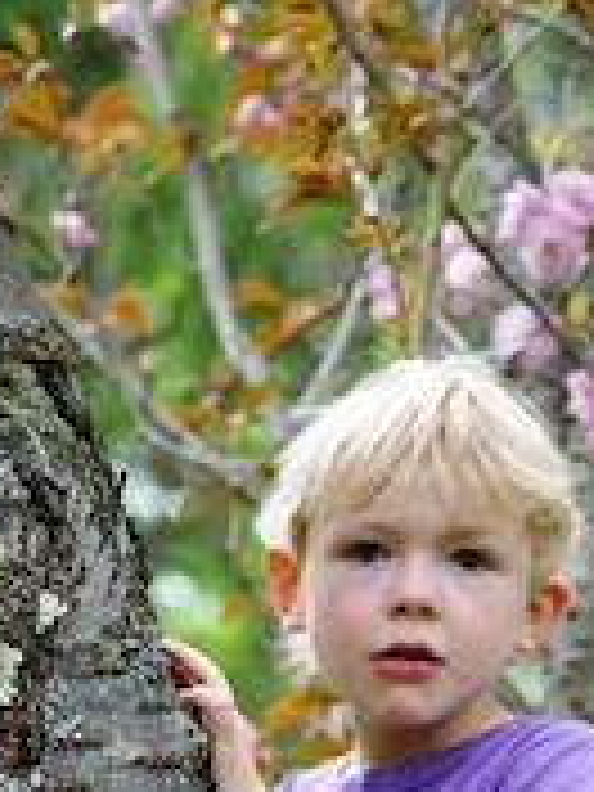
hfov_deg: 5.8
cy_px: 716
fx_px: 5857
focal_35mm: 256
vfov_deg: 7.7
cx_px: 468
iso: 200
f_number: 4.5
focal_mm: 78
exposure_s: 1/200
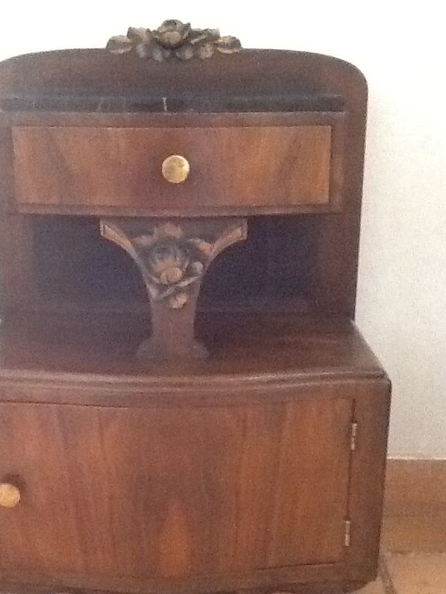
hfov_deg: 27.0
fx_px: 927
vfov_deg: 35.4
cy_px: 358
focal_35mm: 54
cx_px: 198
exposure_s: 1/15
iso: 640
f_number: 2.4
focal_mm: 2.03
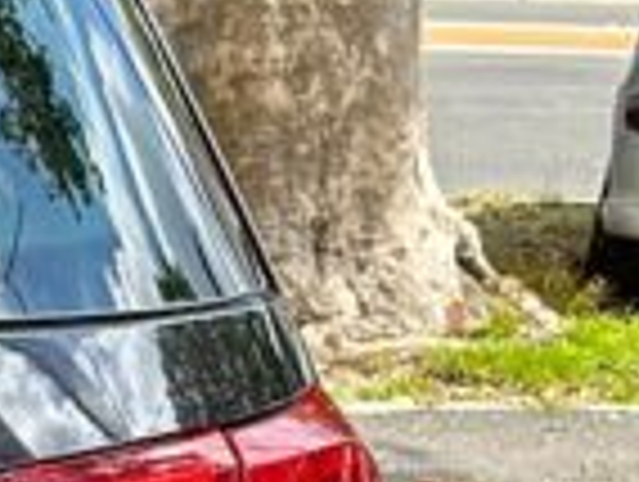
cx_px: -936
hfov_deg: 11.7
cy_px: 712
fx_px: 2496
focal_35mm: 135
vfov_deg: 10.6
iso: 80
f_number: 1.78
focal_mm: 6.86
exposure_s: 1/989
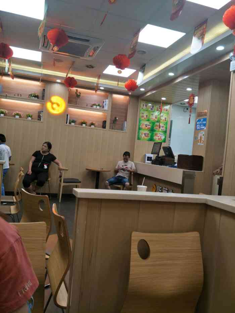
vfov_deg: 71.6
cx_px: 118
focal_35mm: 24
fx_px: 217
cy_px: 156
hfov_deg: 56.8
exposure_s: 1/100
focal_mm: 4.1
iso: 163
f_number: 1.7
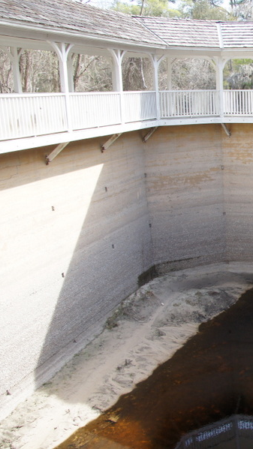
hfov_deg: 24.0
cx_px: 339
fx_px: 512
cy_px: 223
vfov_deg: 47.3
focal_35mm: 43
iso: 200
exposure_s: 1/80
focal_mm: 18
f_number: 8
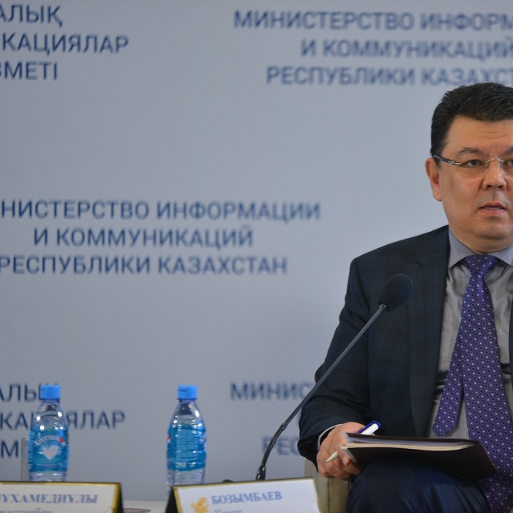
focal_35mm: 256
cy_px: 256
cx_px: 362
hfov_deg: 6.8
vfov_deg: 6.8
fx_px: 4292
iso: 1000
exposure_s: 1/125
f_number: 2.8
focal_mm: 200
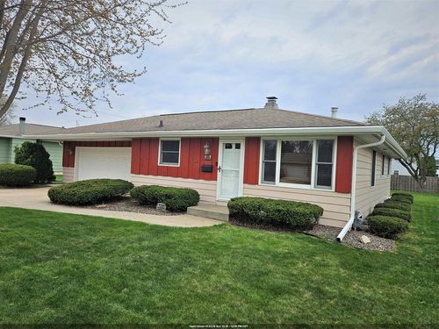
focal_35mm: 23
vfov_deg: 58.9
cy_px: 164
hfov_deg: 73.9
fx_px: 292
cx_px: 220
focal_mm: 5.4
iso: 25
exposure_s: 1/647
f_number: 1.8
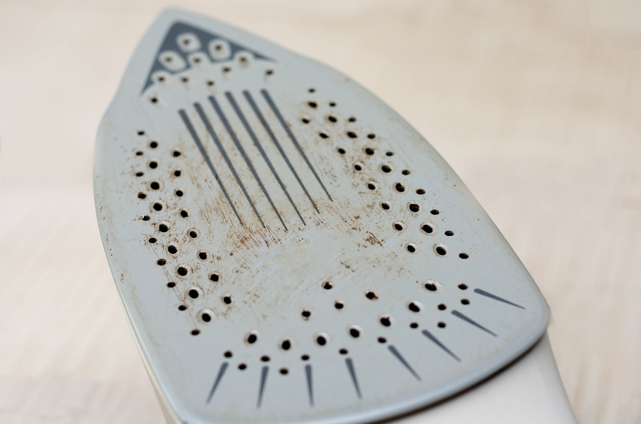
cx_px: 320
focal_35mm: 75
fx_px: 1333
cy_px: 212
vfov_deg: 18.1
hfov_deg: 27.0
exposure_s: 1/80
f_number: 4
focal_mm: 50
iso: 200
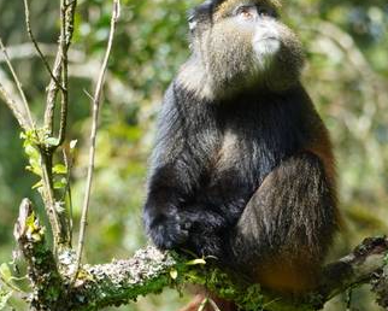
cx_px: 243
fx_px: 3352
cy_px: 130
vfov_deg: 5.3
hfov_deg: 6.6
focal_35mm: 292
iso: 400
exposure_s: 1/250
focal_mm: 139
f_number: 5.6
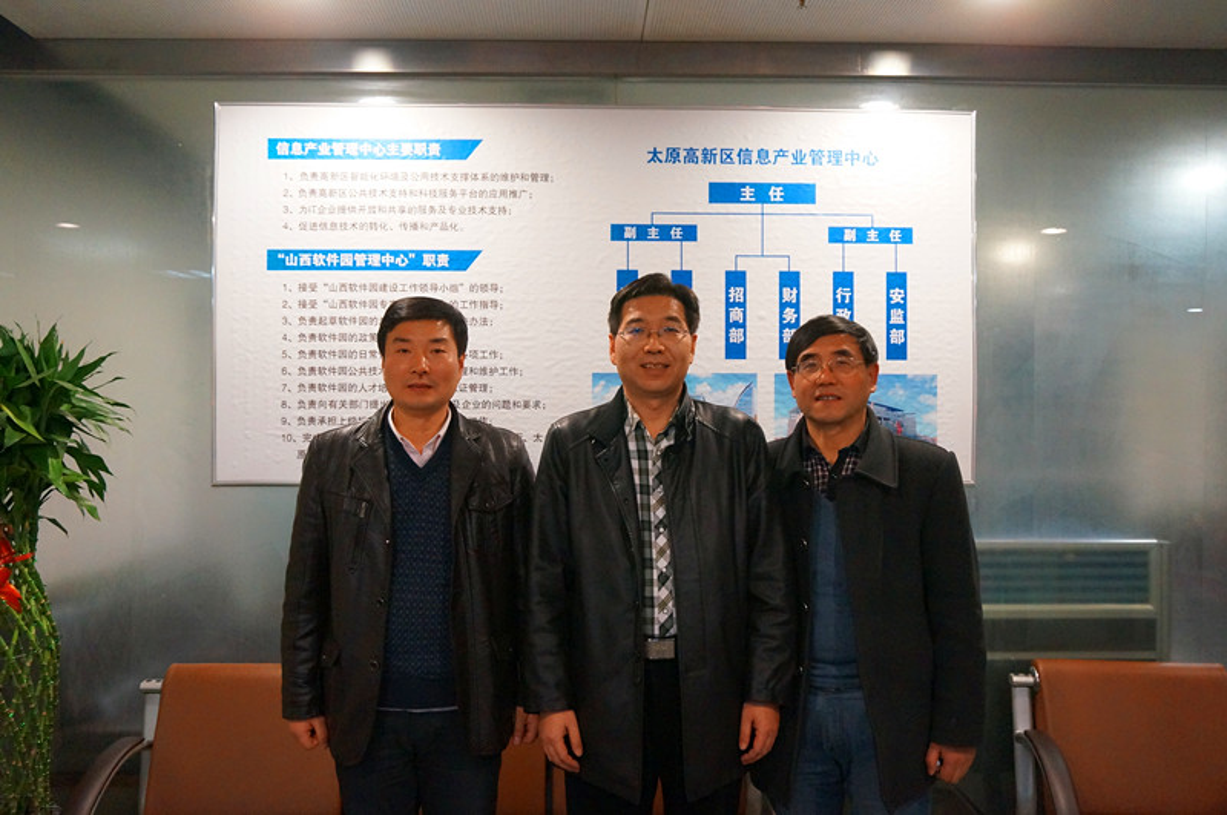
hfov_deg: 59.6
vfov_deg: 41.6
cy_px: 408
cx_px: 614
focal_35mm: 32
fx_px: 1072
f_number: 4
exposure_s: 1/50
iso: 3200
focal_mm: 21
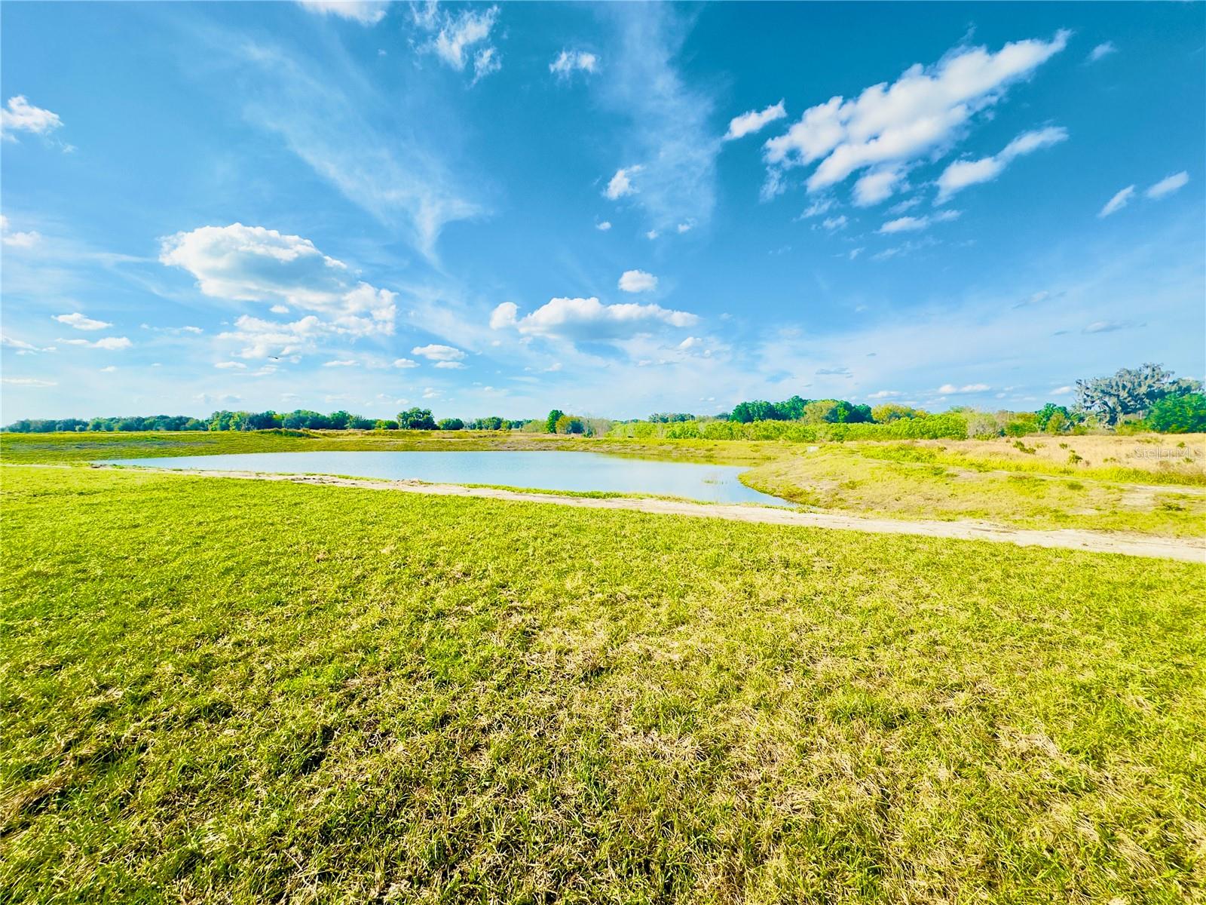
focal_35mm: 14
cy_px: 452
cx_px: 603
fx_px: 488
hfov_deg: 102.1
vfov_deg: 85.7
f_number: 2.2
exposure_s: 1/1642
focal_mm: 2.22
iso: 50
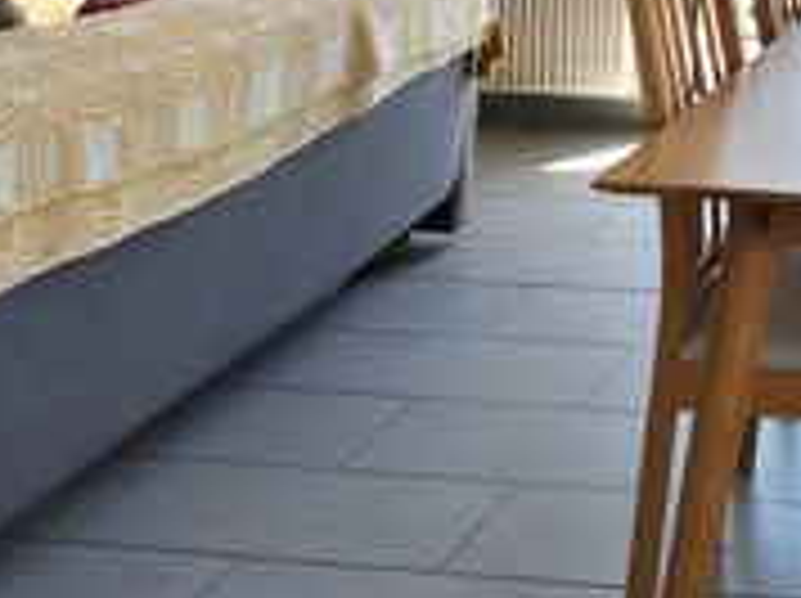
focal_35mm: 81
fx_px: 1872
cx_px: 968
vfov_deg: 16.3
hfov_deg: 22.3
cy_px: -355
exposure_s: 1/120
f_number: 1.7
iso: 100
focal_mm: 5.24
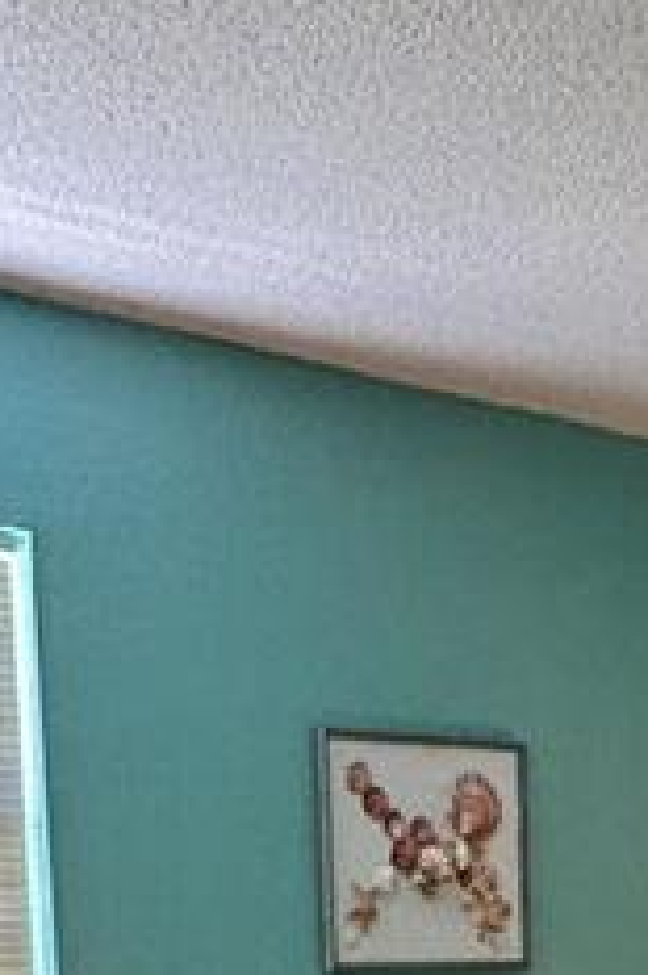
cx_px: 230
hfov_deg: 18.1
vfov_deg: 22.5
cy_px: 1431
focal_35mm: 75
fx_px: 2028
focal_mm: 2.22
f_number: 2.2
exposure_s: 1/60
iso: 160
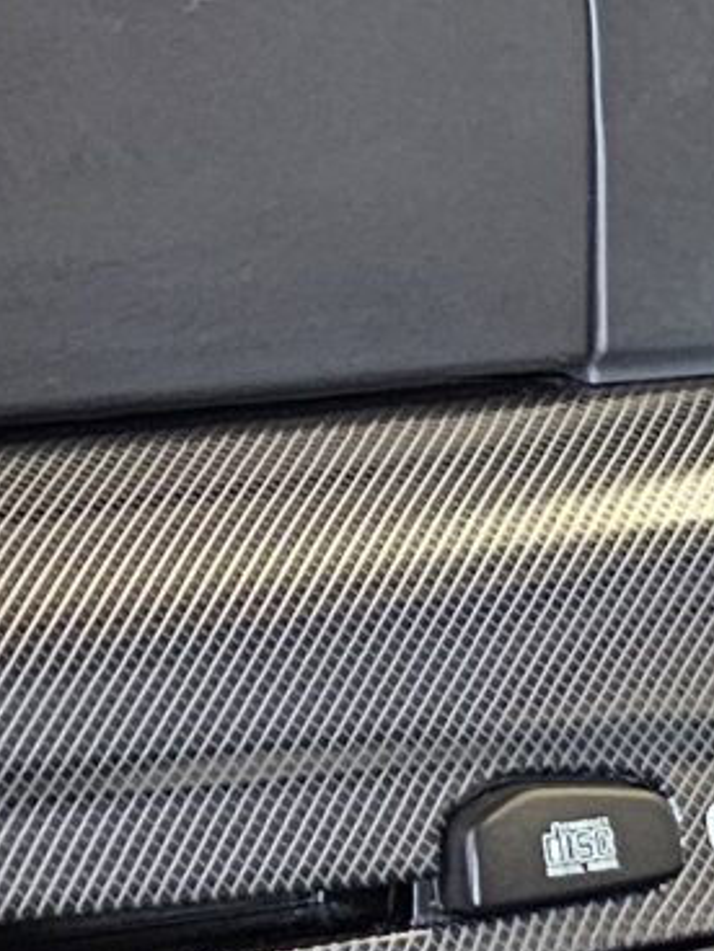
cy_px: 243
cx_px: -489
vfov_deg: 12.3
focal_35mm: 160
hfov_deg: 8.9
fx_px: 4400
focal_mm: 6.3
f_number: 1.7
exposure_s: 1/25
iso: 1000
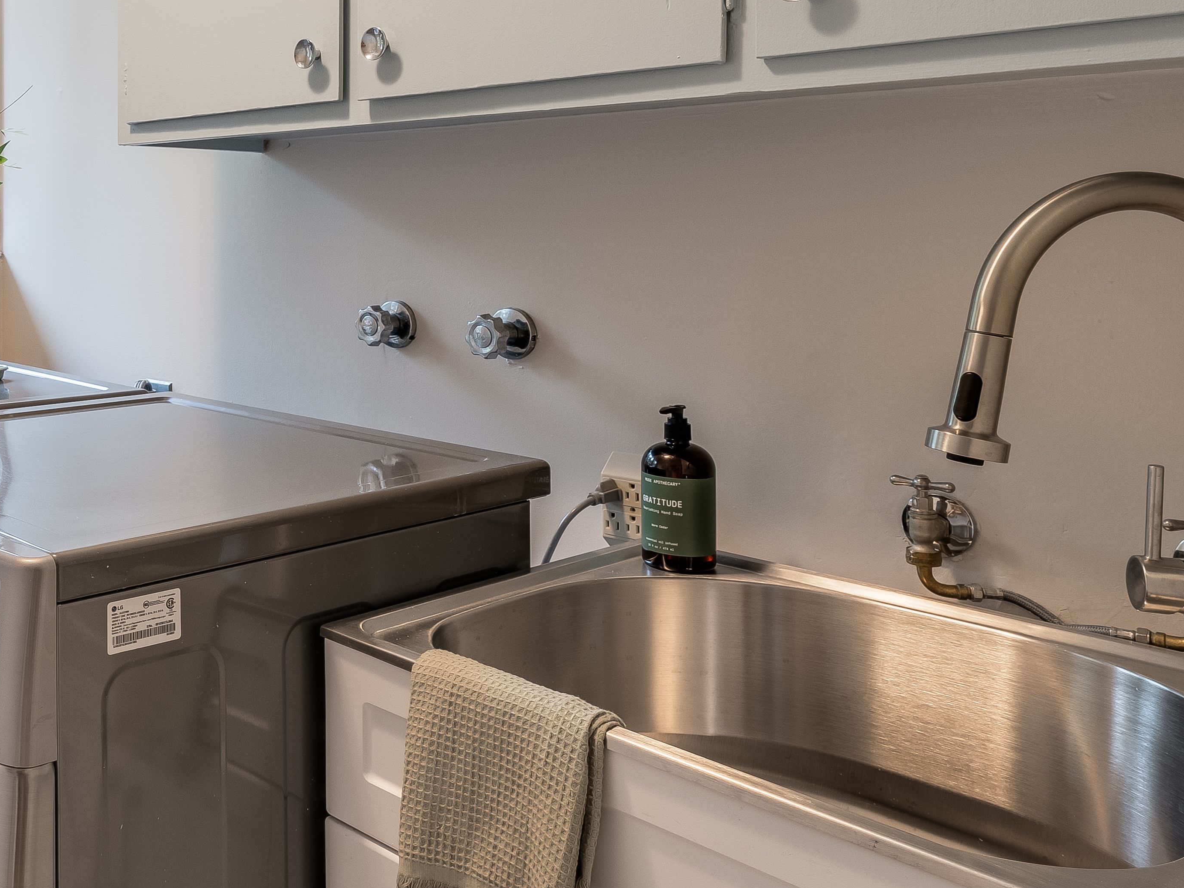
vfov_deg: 39.7
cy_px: 232
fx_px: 1197
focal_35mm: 35
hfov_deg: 46.6
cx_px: 84
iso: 200
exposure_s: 1/2
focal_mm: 17
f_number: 11
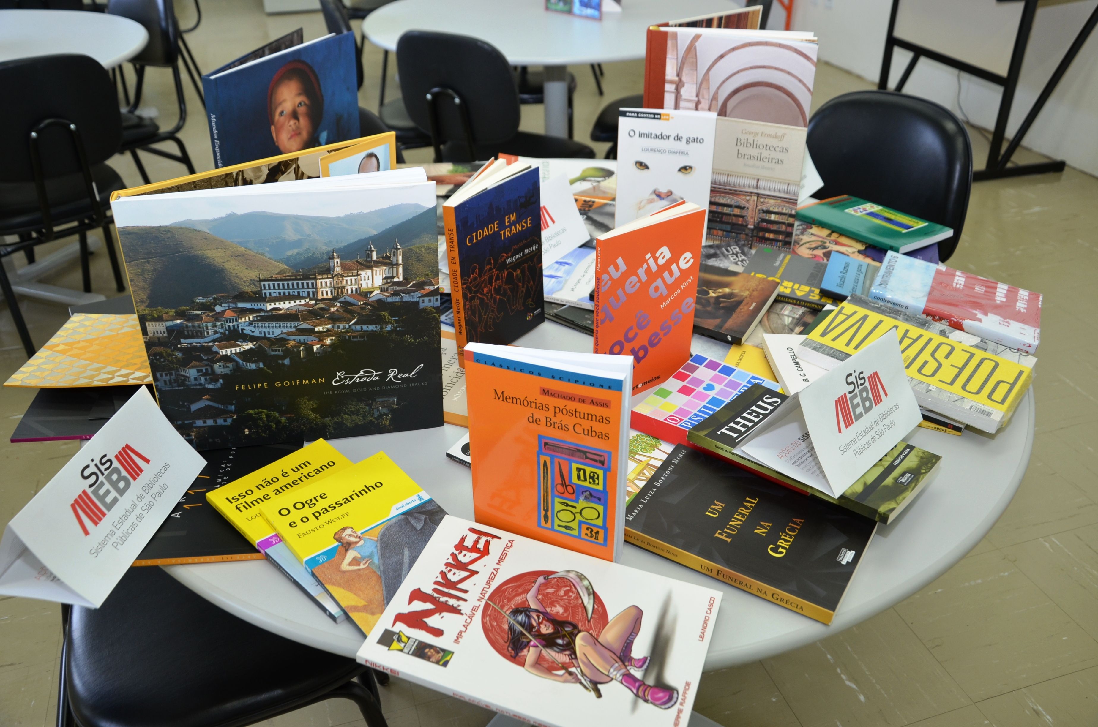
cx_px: 549
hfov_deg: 59.6
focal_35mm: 32
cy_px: 364
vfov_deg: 41.5
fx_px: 959
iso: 400
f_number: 4
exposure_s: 1/60
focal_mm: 21
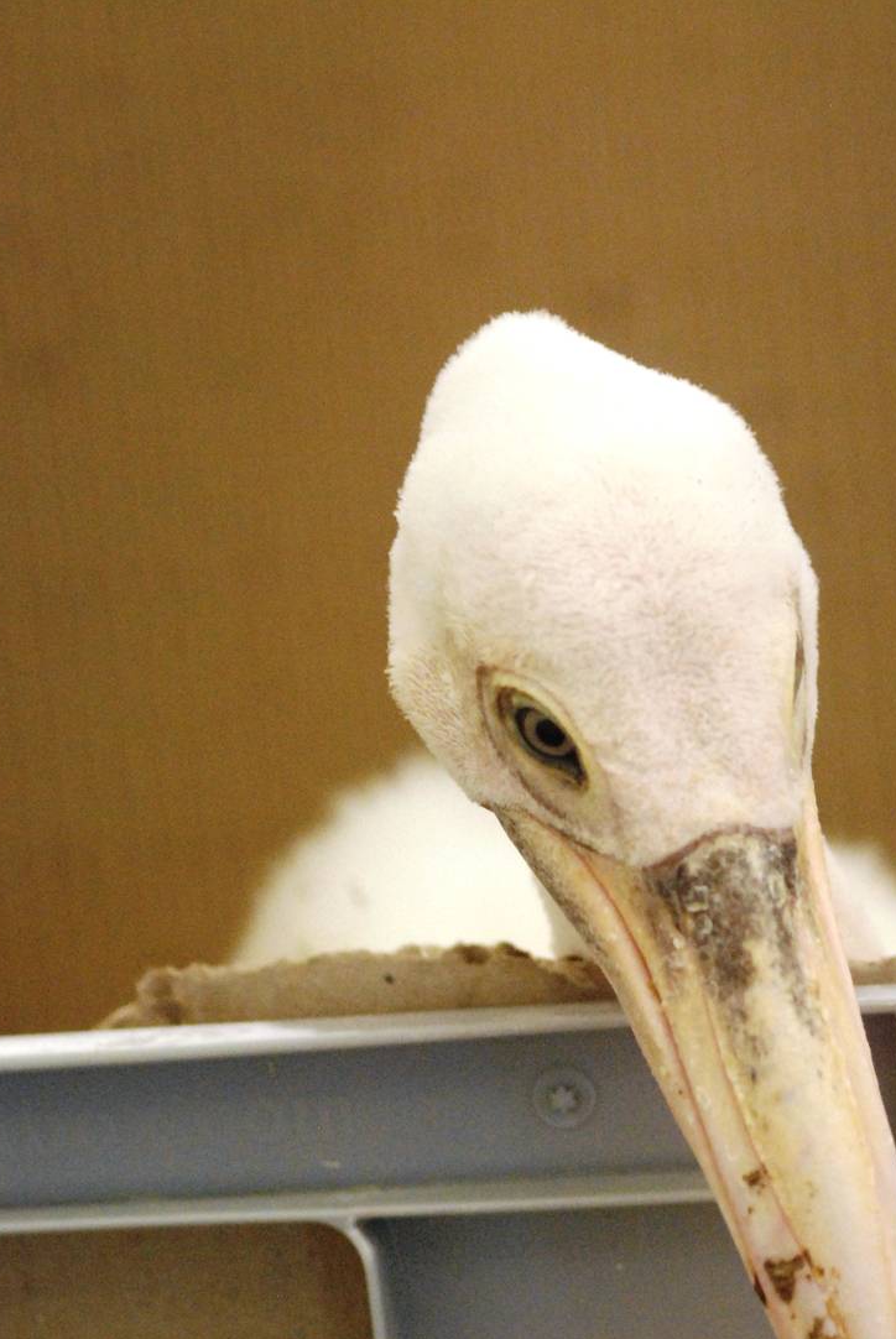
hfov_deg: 6.5
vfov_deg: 9.7
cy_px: 868
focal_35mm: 211
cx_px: 603
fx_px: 7847
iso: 1600
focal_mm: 95
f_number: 4
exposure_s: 1/160
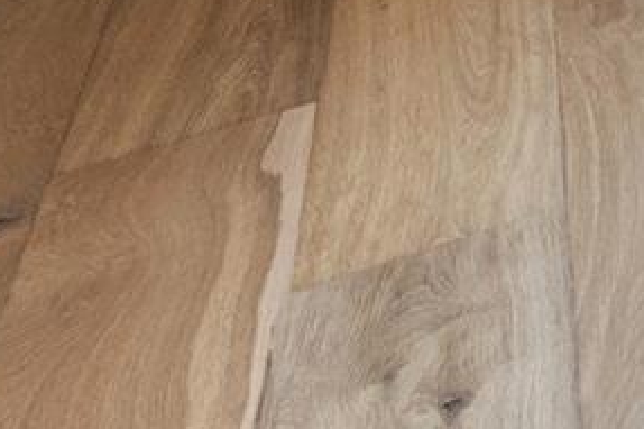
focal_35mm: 100
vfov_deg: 9.2
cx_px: 2197
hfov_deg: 9.9
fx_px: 1788
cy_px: -1050
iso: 320
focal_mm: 14
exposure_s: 1/8
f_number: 9
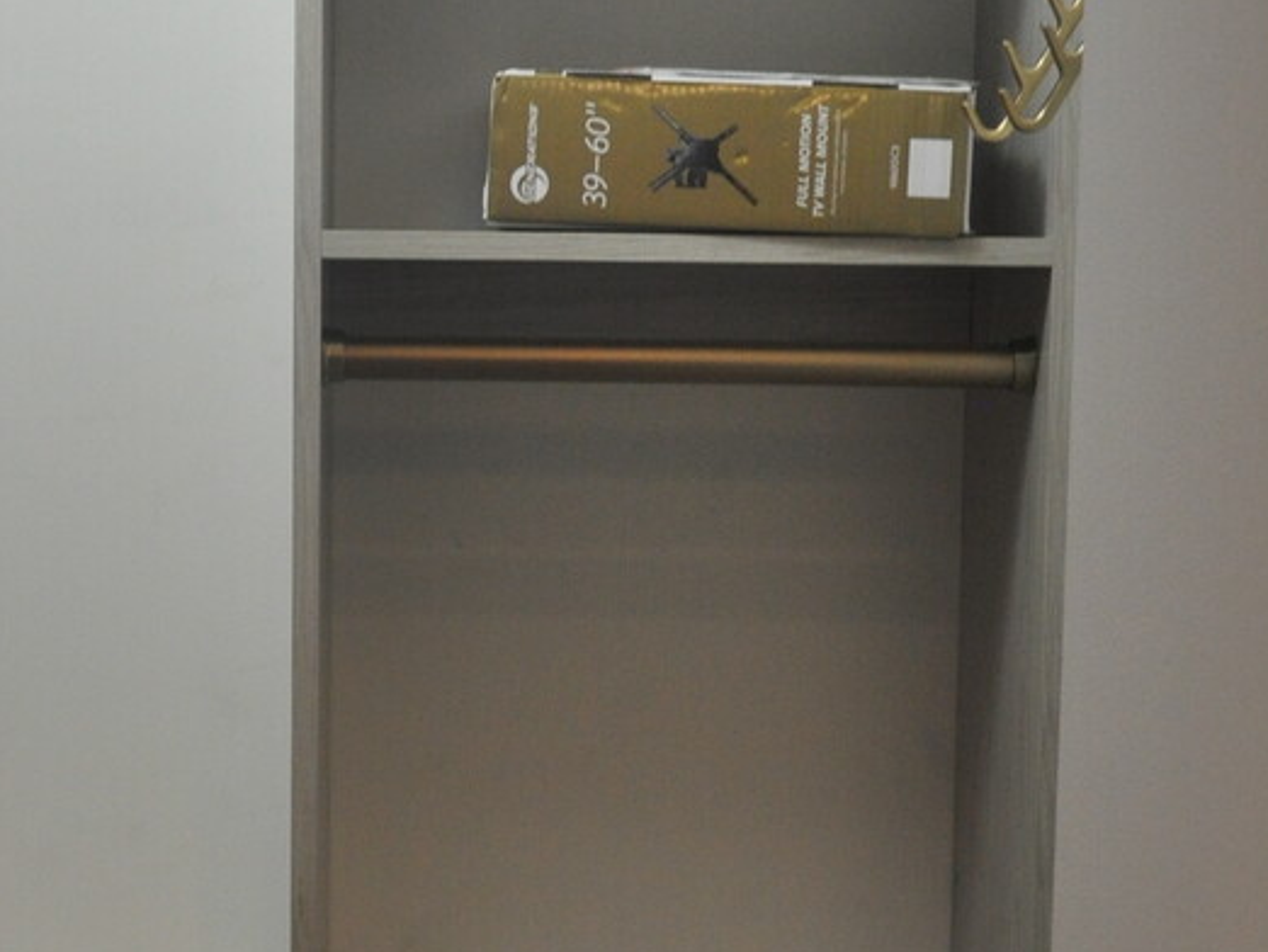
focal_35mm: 91
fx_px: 3335
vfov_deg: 16.2
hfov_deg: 21.3
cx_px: 253
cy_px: 668
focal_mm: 22
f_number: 3.8
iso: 800
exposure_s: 1/60
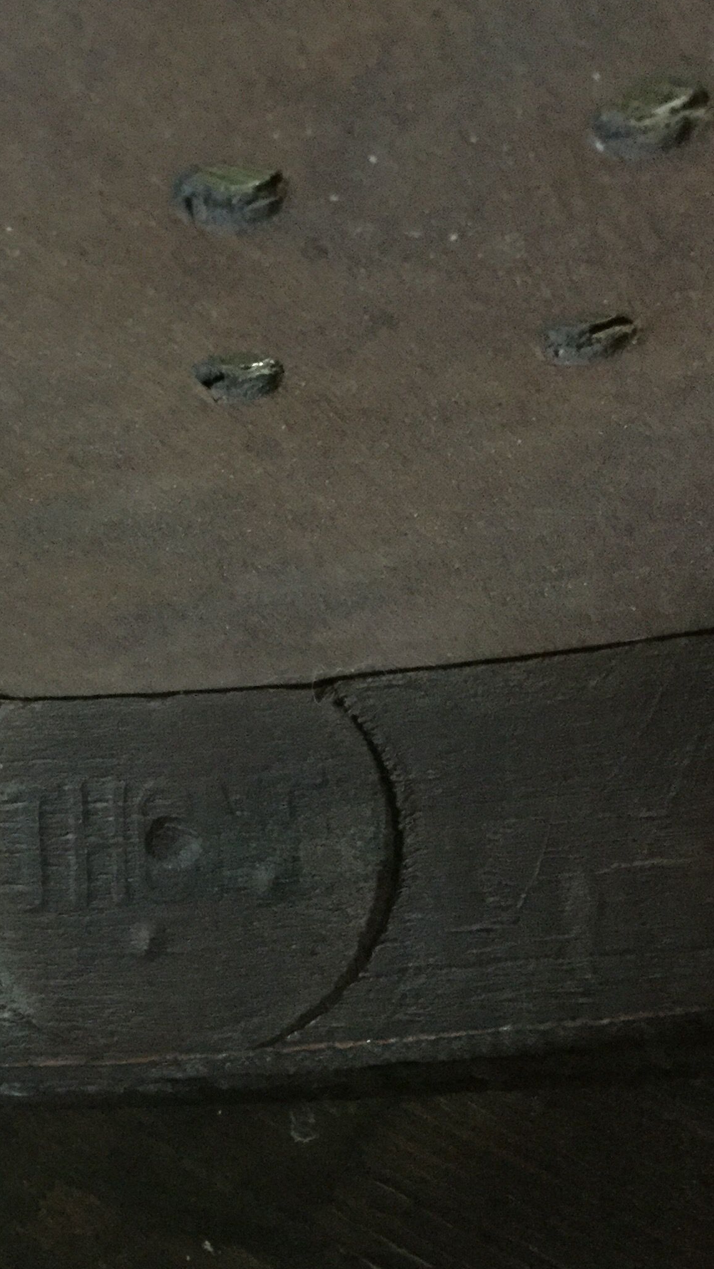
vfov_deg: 38.4
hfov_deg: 21.8
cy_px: 718
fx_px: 1818
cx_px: 103
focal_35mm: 54
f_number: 2.4
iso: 800
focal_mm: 3.3
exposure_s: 1/17
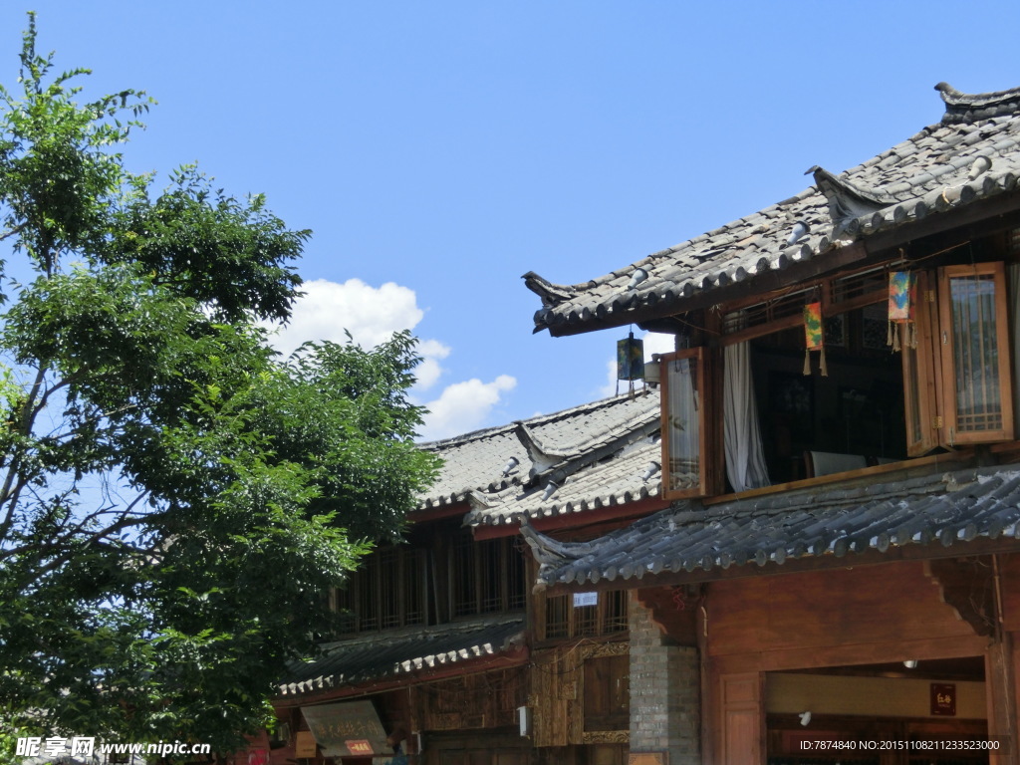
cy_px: 382
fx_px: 2298
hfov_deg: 25.0
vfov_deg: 18.9
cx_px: 510
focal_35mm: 78
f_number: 12.4
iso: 80
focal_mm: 13.79
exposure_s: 1/80
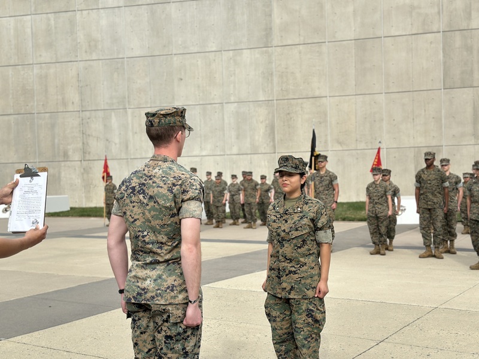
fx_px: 664
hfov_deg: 39.7
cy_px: 180
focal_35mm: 48
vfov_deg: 30.3
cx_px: 240
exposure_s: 1/4367
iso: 100
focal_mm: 6.86
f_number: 1.78
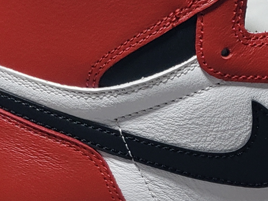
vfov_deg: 10.5
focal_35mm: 135
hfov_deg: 14.4
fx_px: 1045
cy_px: 336
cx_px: 269
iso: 50
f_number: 1.5
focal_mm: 4.3
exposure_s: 1/386
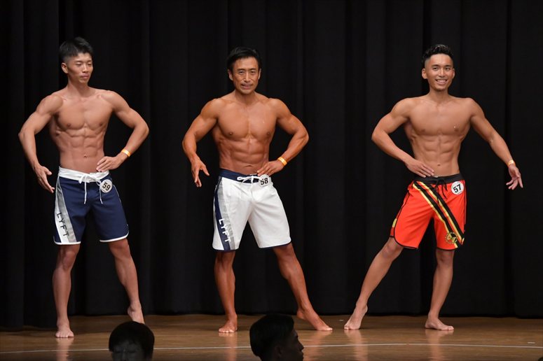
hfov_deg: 8.1
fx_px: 3844
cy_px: 180
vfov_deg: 5.4
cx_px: 272
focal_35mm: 255
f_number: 5.6
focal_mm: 170
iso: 5000
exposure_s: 1/400
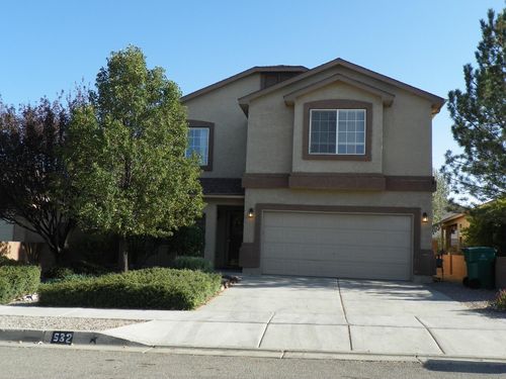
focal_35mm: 39
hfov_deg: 47.9
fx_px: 570
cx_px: 253
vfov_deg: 36.8
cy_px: 190
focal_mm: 6.9
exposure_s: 1/320
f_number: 4
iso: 64
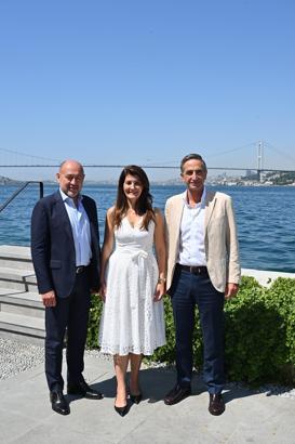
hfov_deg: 34.2
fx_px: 480
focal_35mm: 39
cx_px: 148
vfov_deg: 49.6
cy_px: 222
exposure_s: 1/1250
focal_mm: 39
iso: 500
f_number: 10
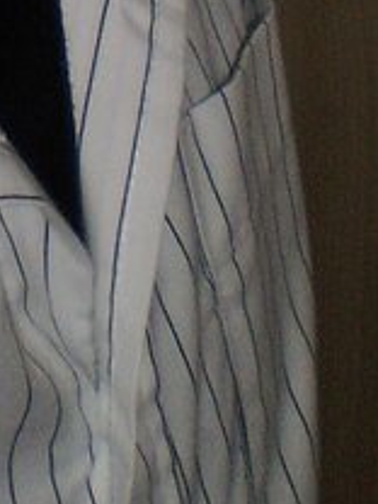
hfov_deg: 6.9
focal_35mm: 208
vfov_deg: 8.3
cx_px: -407
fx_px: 3028
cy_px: -892
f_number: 3.1
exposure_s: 1/30
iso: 125
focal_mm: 6.3
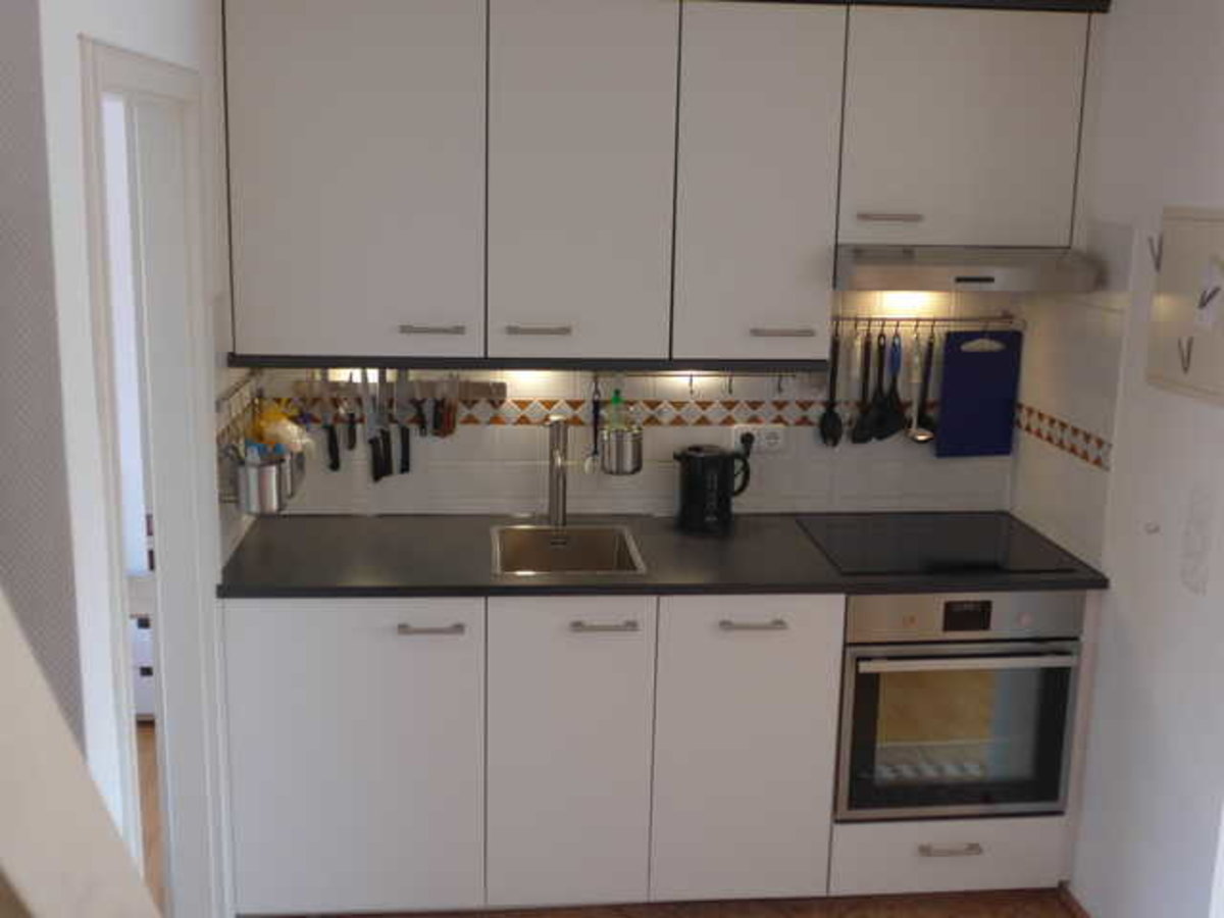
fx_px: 1379
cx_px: 612
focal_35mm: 39
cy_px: 459
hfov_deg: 47.9
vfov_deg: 36.8
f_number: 2.5
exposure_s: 1/60
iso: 160
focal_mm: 8
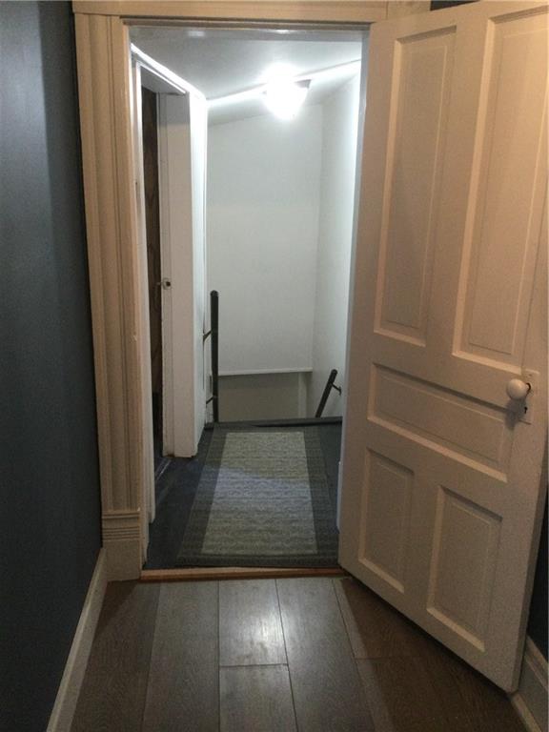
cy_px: 366
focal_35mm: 31
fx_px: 656
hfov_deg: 45.4
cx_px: 274
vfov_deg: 58.4
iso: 200
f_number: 2.4
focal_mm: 3.3
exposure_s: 1/24
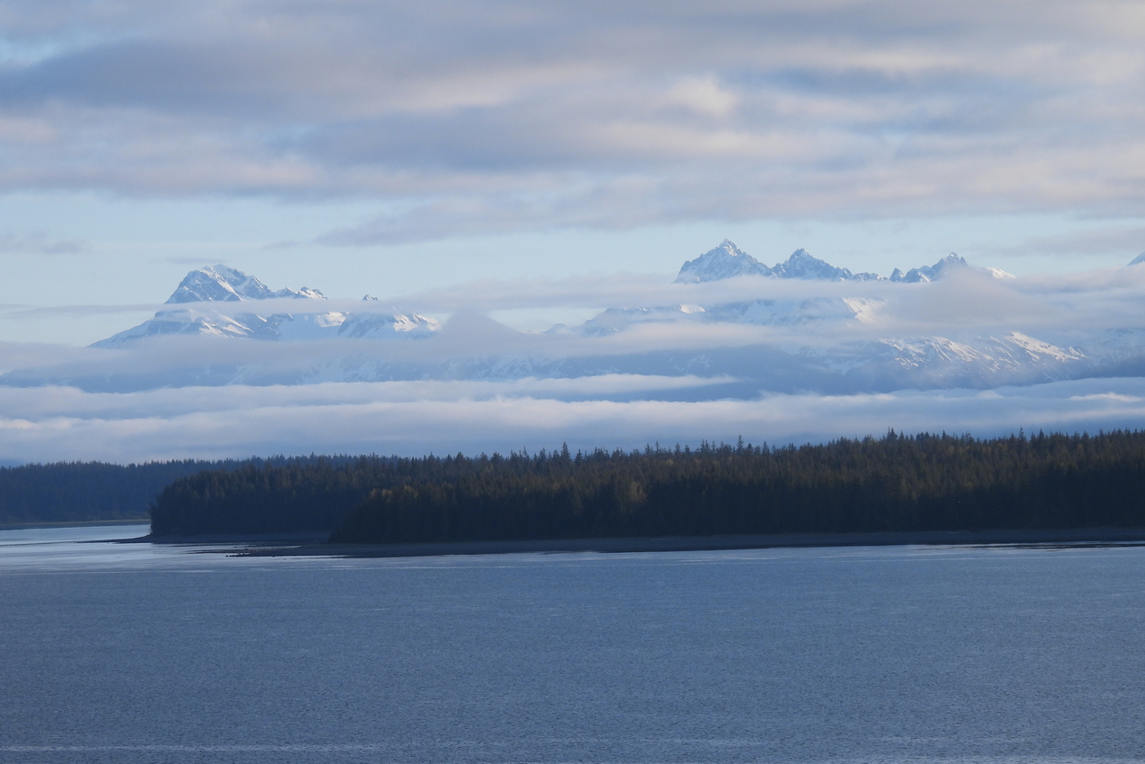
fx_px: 6139
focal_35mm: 193
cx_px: 572
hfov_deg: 10.7
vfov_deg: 7.1
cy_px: 395
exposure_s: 1/640
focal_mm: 33
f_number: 4.5
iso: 100
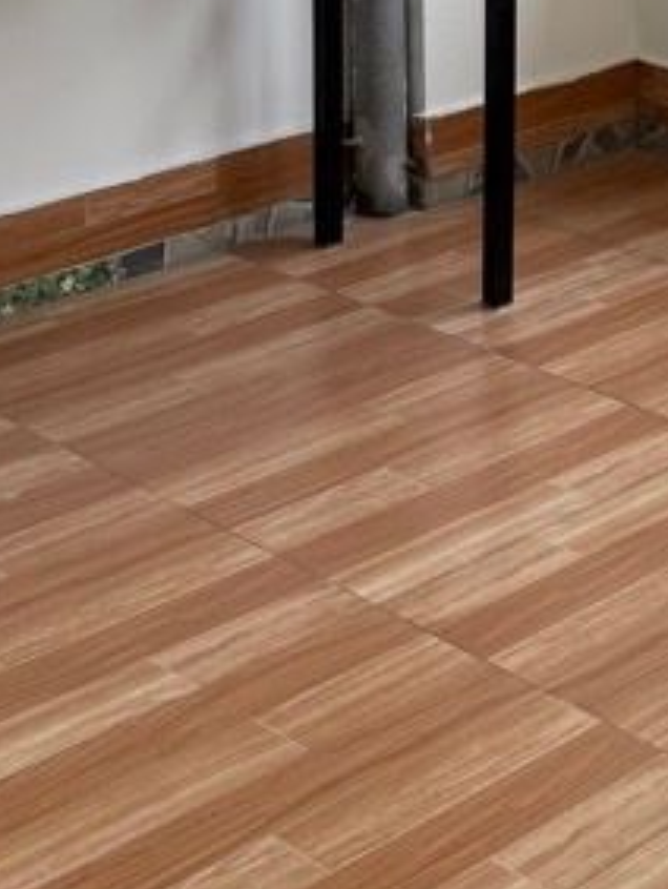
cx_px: 1043
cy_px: -104
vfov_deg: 21.3
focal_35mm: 87
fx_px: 2235
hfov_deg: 15.5
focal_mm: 6.76
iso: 80
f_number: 1.78
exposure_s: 1/376
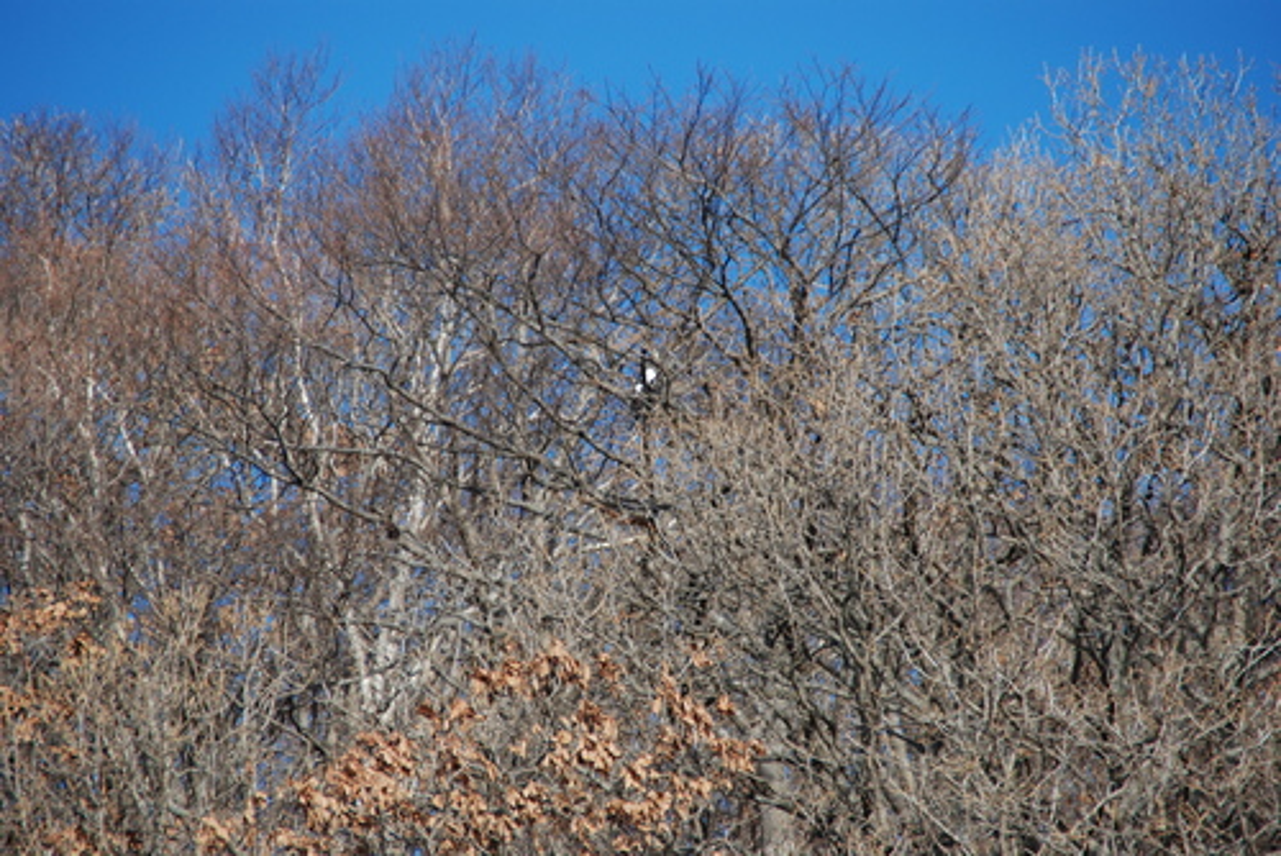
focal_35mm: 300
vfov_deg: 4.6
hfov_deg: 6.9
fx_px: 10681
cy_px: 428
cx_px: 640
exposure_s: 1/750
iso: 200
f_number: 6.3
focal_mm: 200
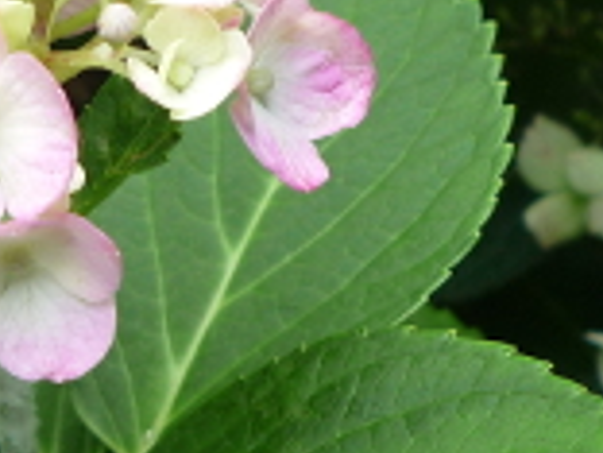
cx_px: 54
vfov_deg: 13.4
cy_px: 81
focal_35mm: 110
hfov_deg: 17.6
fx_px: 1916
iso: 100
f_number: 2.9
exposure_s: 1/125
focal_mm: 4.9
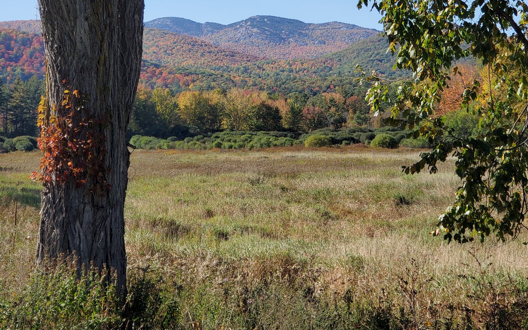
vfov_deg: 17.3
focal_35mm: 74
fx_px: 1065
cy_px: 17
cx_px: 265
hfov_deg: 27.9
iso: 50
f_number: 2.4
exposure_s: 1/675
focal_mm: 6
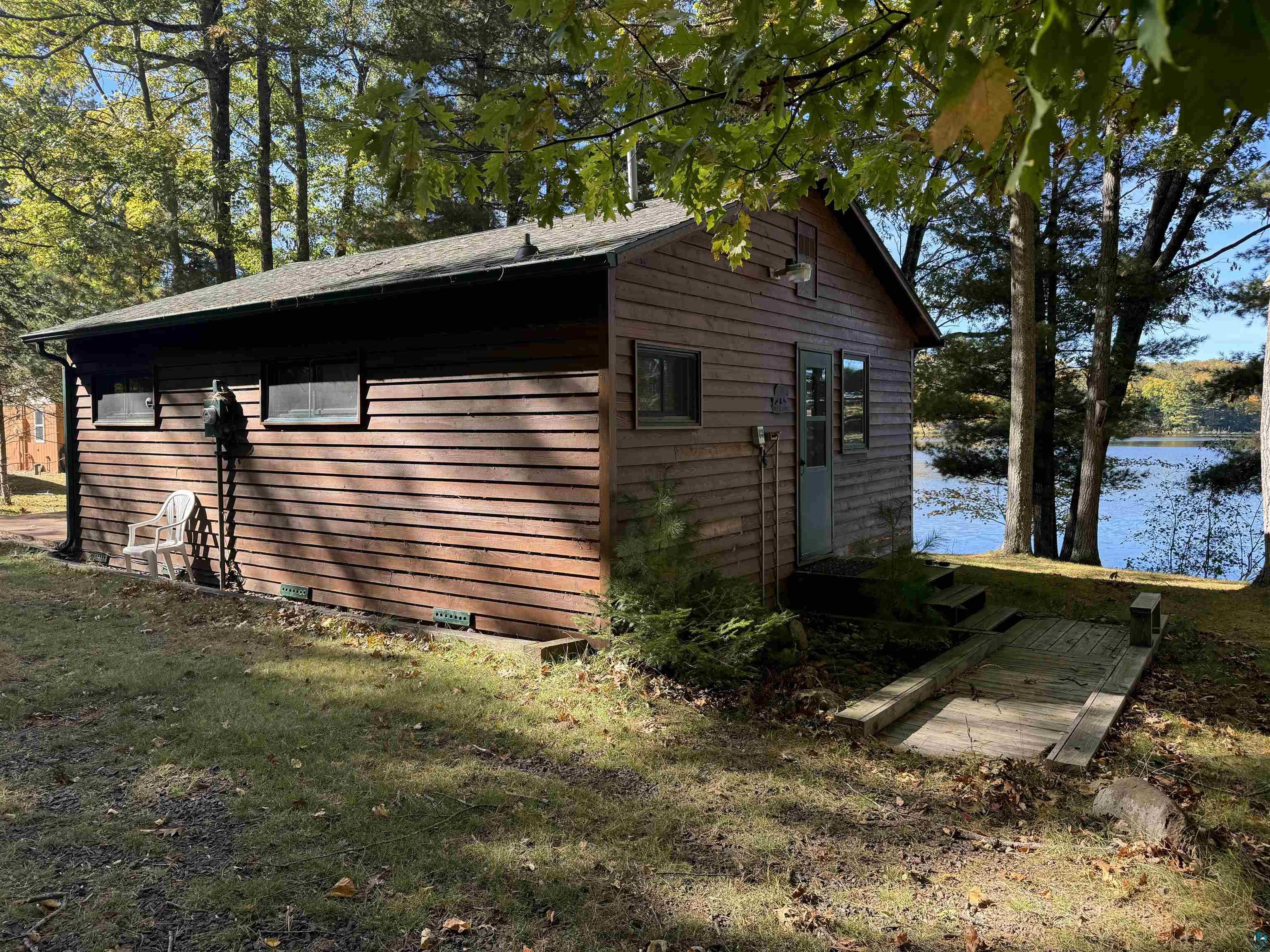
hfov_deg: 71.6
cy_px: 476
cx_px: 635
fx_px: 881
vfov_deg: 56.8
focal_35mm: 24
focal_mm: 6.76
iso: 80
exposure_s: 1/436
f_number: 1.78
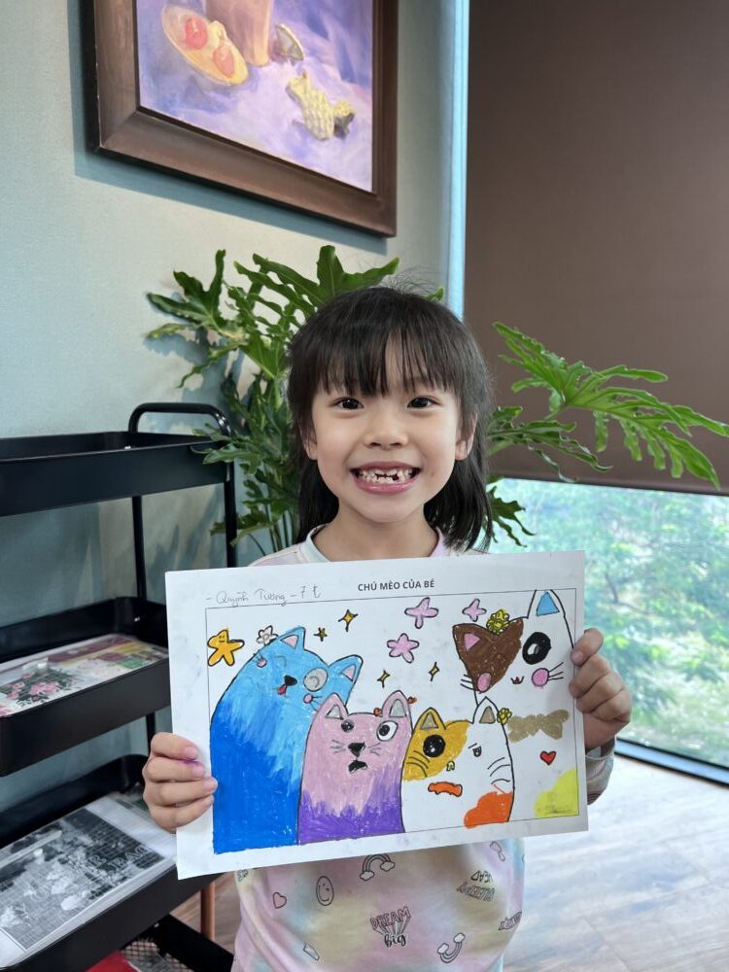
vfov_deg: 67.3
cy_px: 486
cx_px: 364
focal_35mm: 26
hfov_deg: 53.1
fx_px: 730
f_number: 1.5
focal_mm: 5.7
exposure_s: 1/100
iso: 64
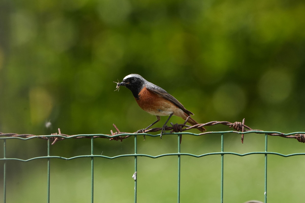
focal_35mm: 900
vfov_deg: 1.5
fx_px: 7624
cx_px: 152
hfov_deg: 2.3
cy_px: 102
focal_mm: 600
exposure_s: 1/1600
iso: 2000
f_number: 11
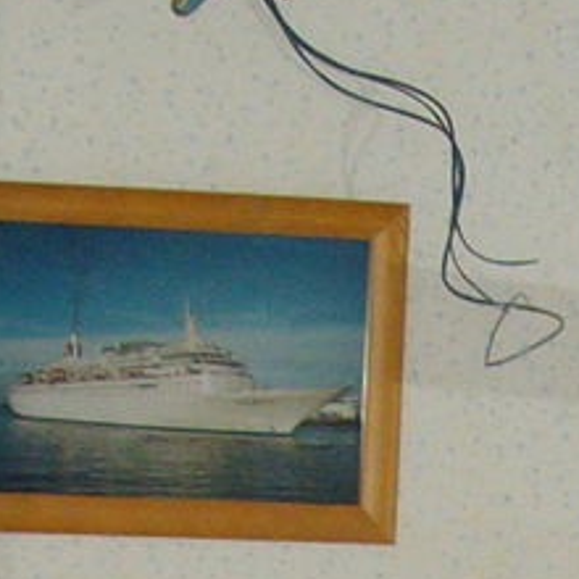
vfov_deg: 7.2
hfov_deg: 7.3
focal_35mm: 231
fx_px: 4371
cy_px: 1290
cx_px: 1116
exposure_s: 1/50
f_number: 2.7
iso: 160
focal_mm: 6
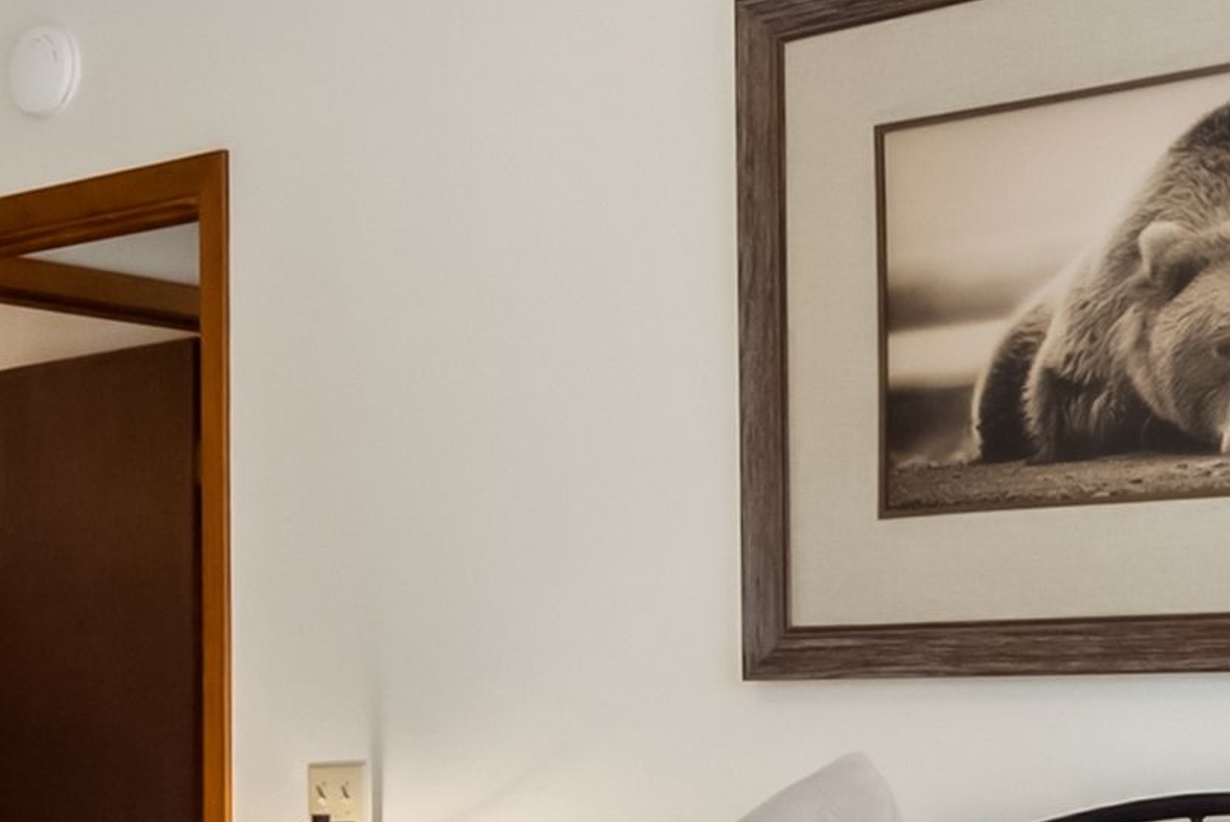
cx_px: 330
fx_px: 2495
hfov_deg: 27.4
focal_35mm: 73
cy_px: 780
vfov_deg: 18.3
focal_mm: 14
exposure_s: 1/80
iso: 800
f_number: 8
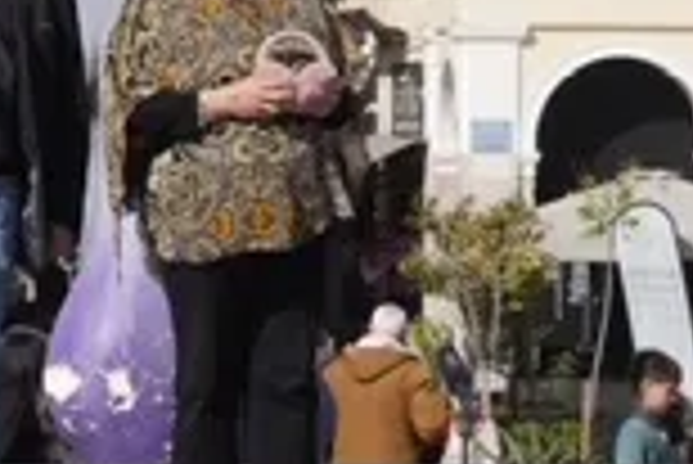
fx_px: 6667
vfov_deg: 4.0
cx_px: 18
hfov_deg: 5.9
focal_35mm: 346
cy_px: -167
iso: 125
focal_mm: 83
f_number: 11
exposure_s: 1/200
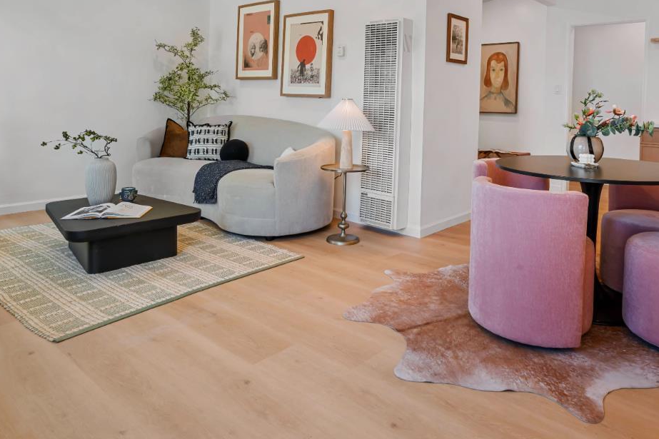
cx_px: 380
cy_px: 111
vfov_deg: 47.7
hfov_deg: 69.0
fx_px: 476
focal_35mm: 26
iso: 320
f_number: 16
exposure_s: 1/2
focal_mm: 16
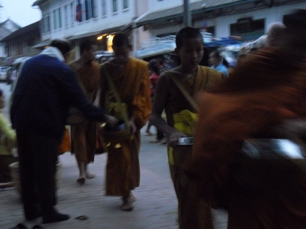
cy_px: 114
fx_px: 575
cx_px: 153
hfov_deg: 29.8
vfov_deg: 22.6
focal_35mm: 65
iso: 800
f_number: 3.8
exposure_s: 1/8
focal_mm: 10.7
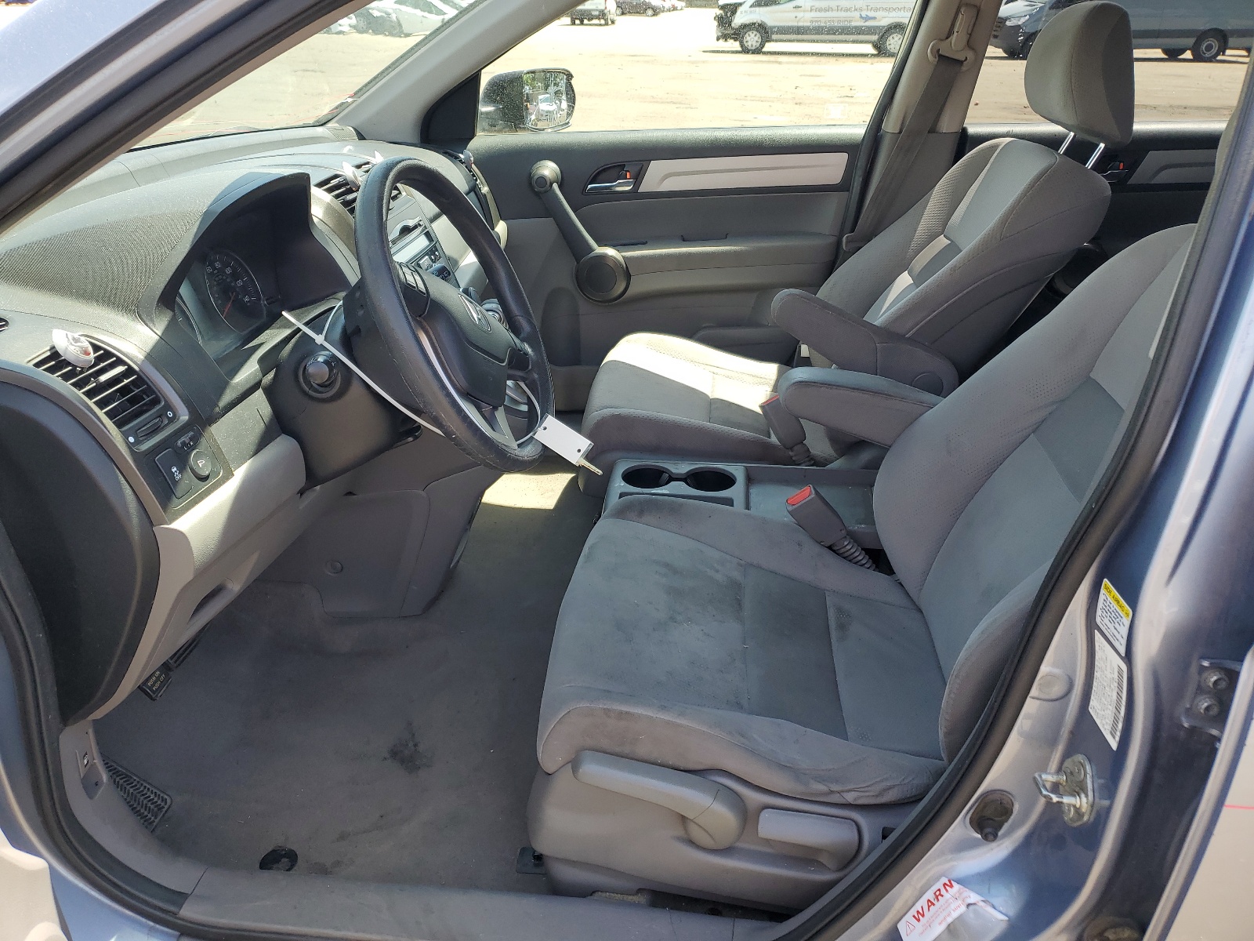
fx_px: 942
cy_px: 470
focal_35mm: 26
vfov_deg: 53.1
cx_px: 627
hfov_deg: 67.3
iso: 50
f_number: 1.5
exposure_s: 1/435
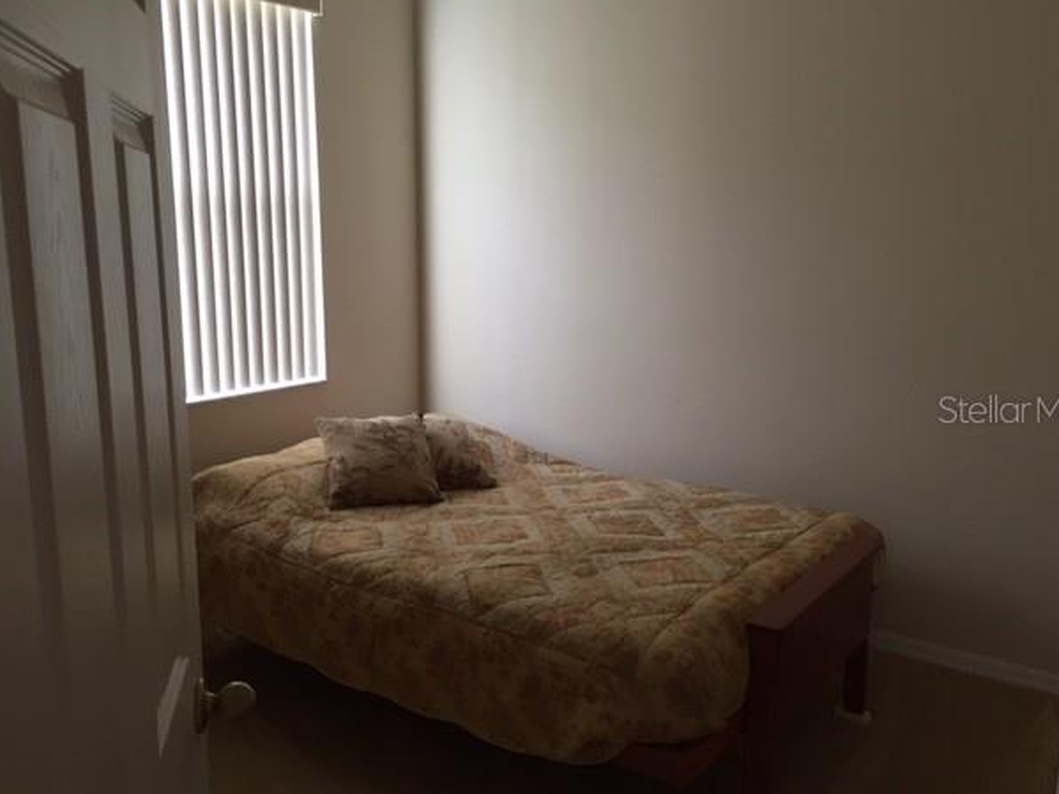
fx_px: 948
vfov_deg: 45.4
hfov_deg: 58.4
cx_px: 539
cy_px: 408
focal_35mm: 31
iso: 40
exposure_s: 1/30
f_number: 2.2
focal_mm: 4.15
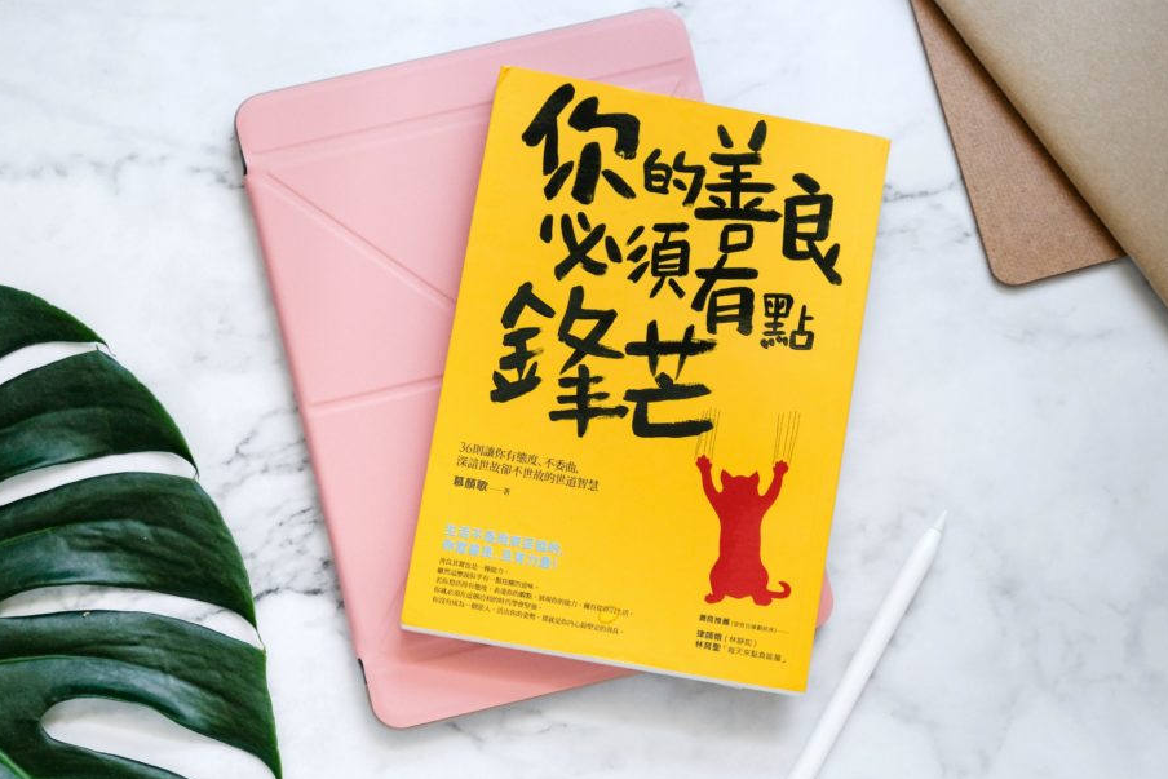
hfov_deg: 21.7
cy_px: 399
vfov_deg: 14.6
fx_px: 3050
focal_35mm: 94
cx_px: 634
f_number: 7.1
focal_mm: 55
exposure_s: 1/80
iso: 1000
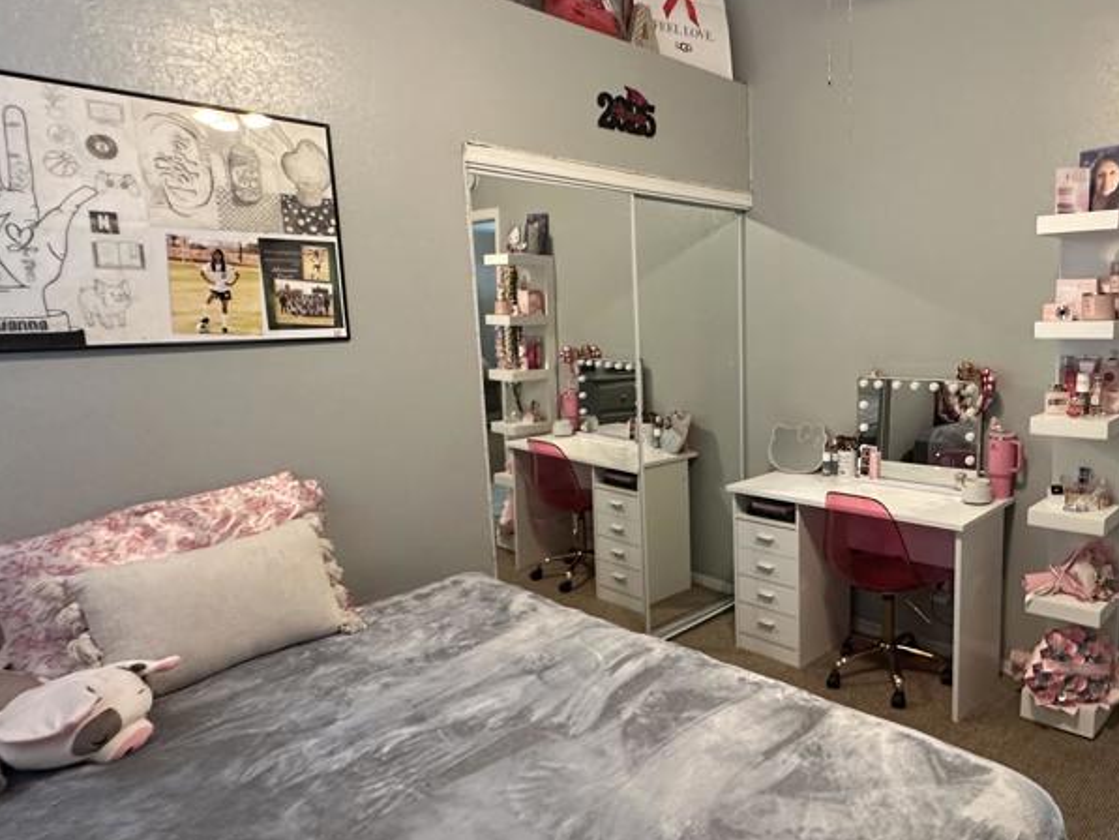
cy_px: 429
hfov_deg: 69.1
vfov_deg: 56.8
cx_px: 765
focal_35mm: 24
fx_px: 776
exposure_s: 1/60
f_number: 2.2
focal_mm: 2.22
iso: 400
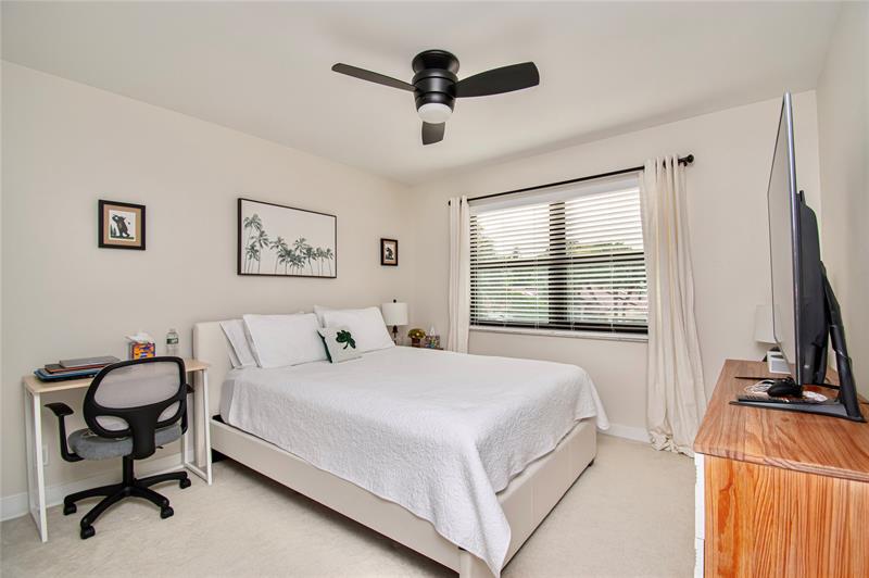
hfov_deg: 100.4
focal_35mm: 15
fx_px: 362
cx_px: 434
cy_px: 289
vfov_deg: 77.2
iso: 500
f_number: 5.6
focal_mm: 10
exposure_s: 1/125
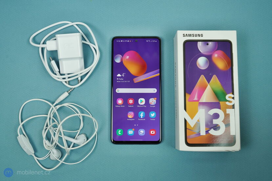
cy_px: 90
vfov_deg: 29.9
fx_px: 340
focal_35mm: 45
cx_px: 136
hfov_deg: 43.6
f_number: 7.1
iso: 800
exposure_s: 1/125
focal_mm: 45
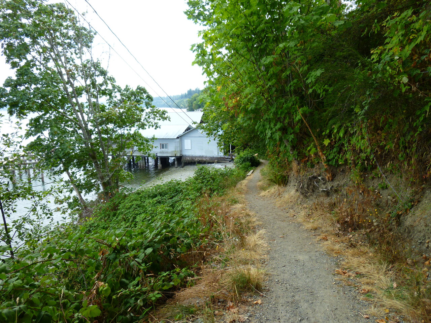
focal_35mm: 25
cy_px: 162
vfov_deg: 54.9
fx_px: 311
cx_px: 216
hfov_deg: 69.4
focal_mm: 4.5
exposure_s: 1/125
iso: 80
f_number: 3.3
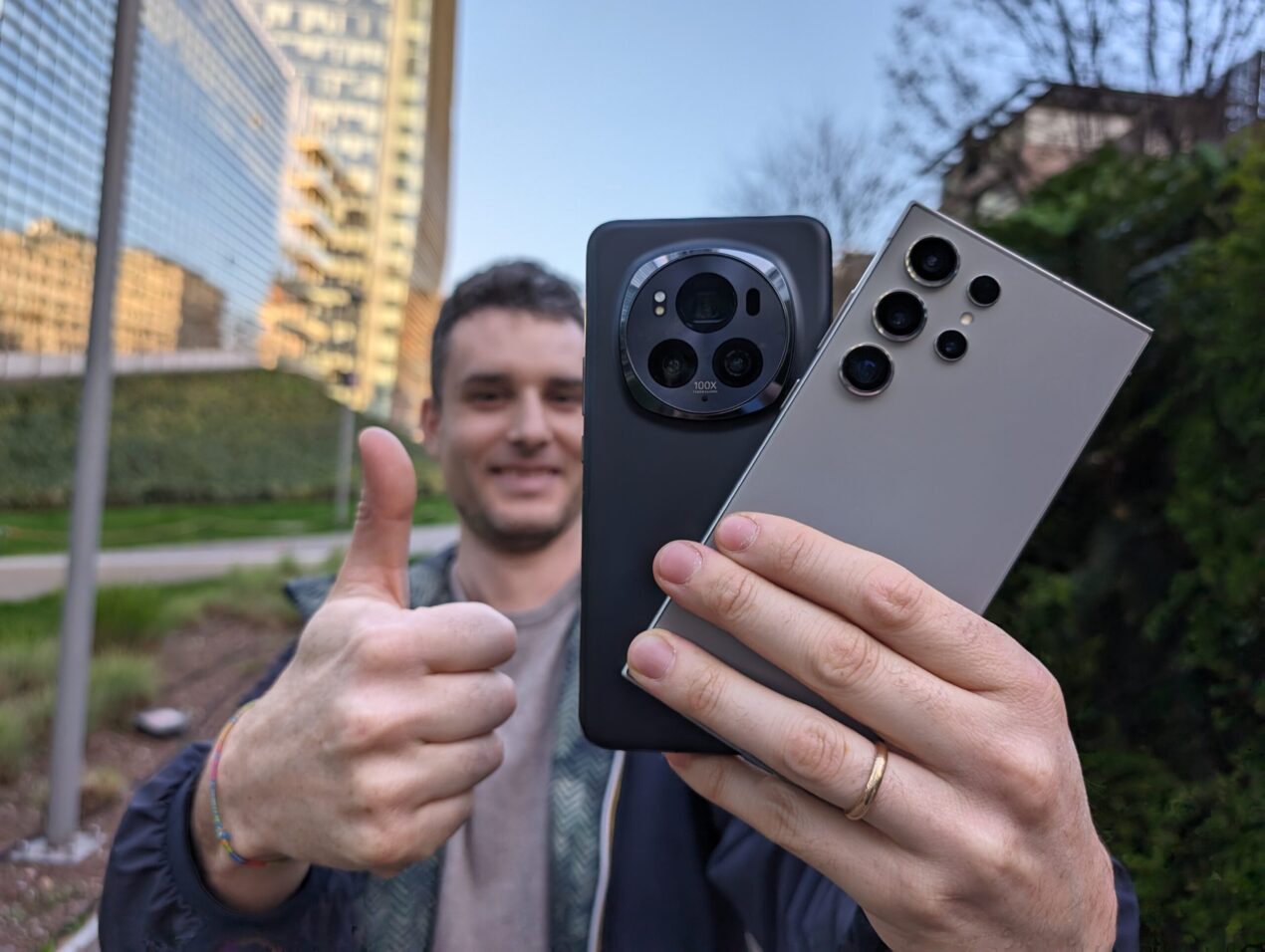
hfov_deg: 71.5
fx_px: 878
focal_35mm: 24
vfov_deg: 56.9
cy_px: 476
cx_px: 632
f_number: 1.68
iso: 21
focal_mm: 6.9
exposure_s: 1/200
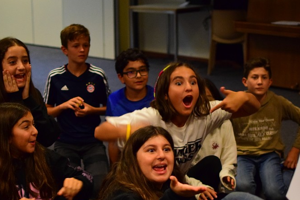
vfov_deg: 16.9
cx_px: 148
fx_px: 673
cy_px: 134
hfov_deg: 25.1
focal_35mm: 81
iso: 3200
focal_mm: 35
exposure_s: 1/125
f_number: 1.8
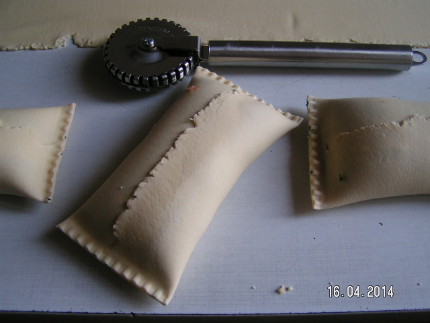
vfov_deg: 37.7
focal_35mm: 38
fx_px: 472
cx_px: 215
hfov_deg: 49.0
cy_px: 162
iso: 50
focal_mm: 5.8
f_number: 2.8
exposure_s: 1/40
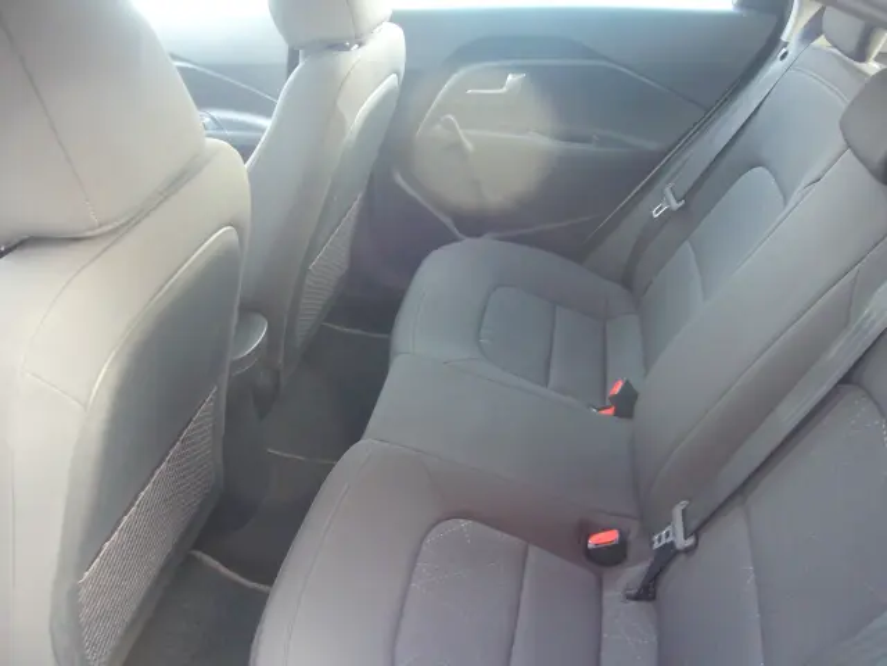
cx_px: 444
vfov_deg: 49.7
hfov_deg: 63.4
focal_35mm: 28
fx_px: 717
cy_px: 333
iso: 200
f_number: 2.8
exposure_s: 1/15
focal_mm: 4.6
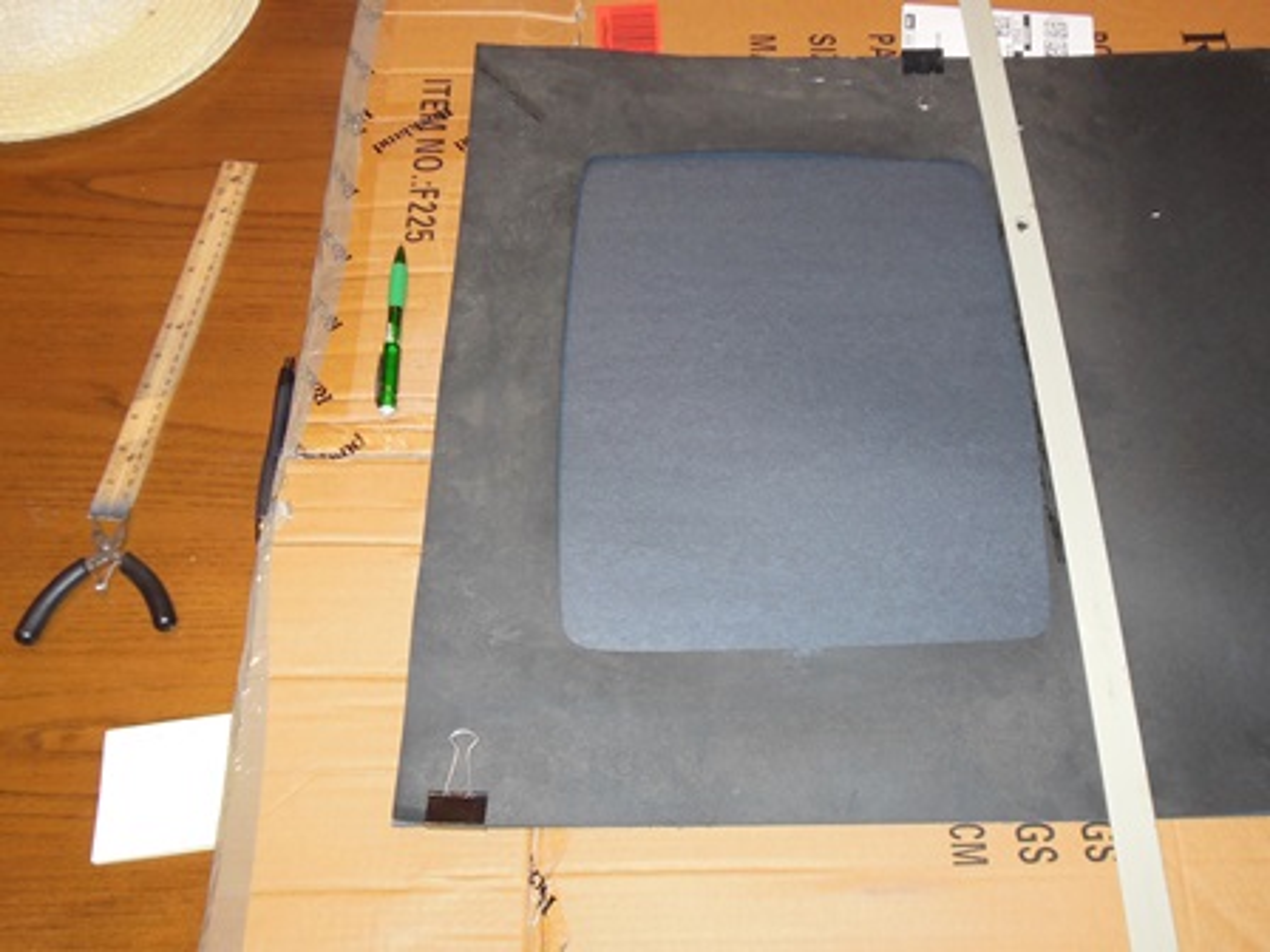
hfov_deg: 69.4
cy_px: 476
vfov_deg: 54.9
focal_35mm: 25
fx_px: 917
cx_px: 635
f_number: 3.2
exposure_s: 1/25
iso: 200
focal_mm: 4.5
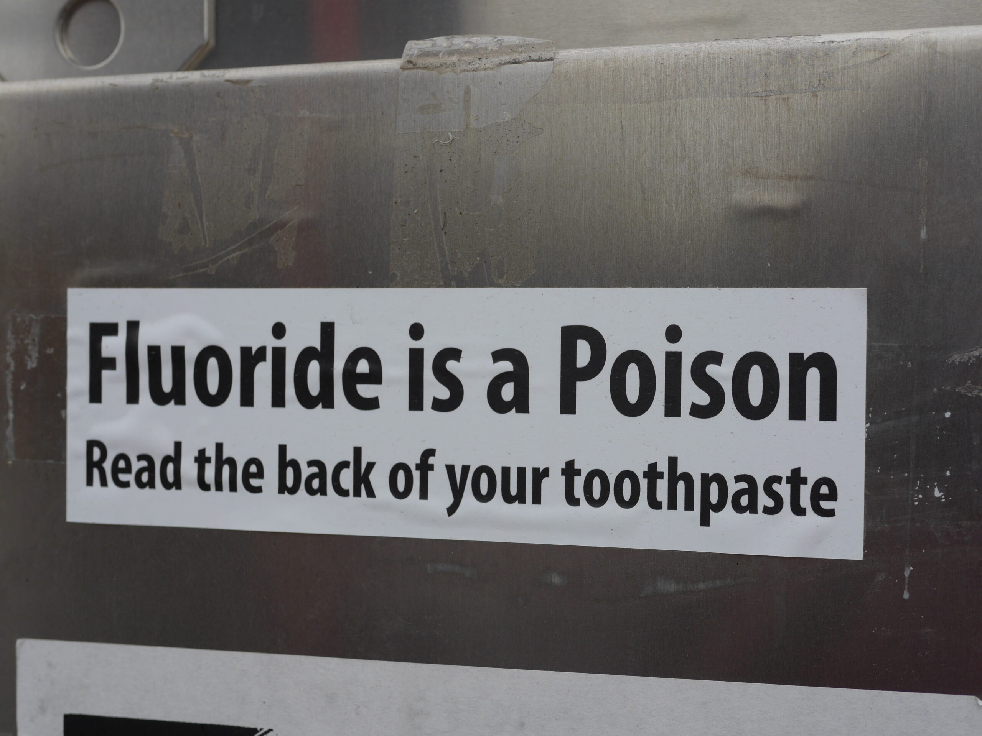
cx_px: 491
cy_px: 368
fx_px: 1418
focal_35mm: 50
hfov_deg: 38.2
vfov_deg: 29.1
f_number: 3.5
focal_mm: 25
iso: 200
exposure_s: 1/640
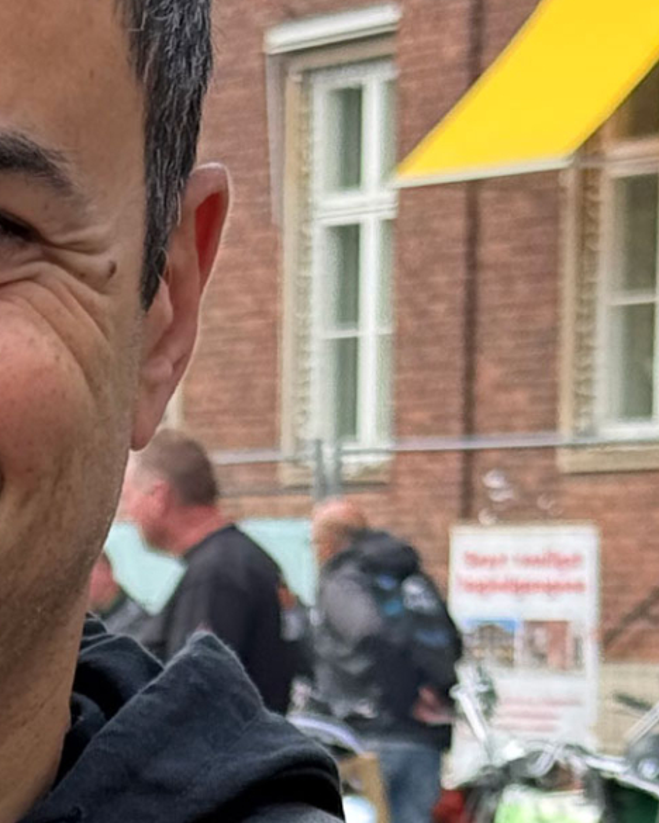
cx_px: -96
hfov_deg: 7.5
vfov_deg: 9.2
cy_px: 1208
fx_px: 4998
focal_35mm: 205
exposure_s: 1/855
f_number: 1.78
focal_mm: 6.76
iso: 64
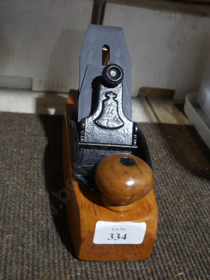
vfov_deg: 41.2
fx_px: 372
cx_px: 105
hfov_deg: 31.5
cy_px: 140
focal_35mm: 46
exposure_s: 1/60
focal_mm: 23
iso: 1000
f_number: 5.1
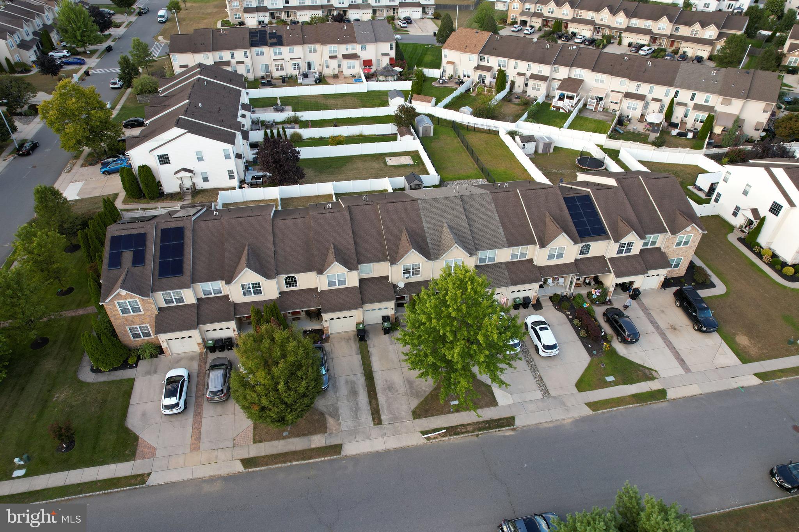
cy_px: 266
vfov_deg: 57.2
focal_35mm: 22
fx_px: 488
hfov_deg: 78.6
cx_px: 400
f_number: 2.8
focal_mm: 8.38
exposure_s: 1/50
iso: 100
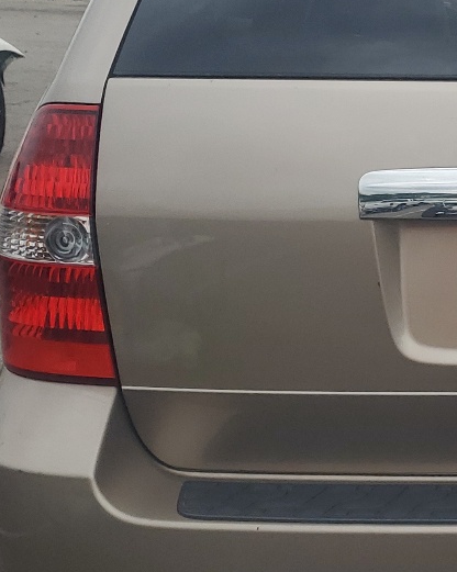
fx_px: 1320
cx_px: 580
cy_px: 222
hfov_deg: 18.4
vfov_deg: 24.4
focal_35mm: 78
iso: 50
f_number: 1.5
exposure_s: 1/625
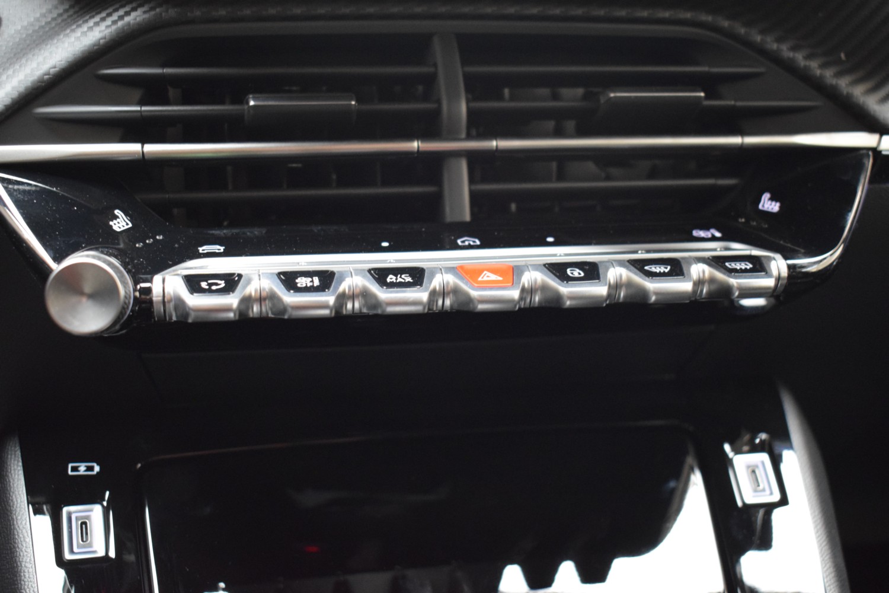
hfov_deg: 42.3
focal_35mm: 46
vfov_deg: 28.9
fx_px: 1148
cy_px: 296
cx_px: 444
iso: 3200
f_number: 4.2
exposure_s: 1/10
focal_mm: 31
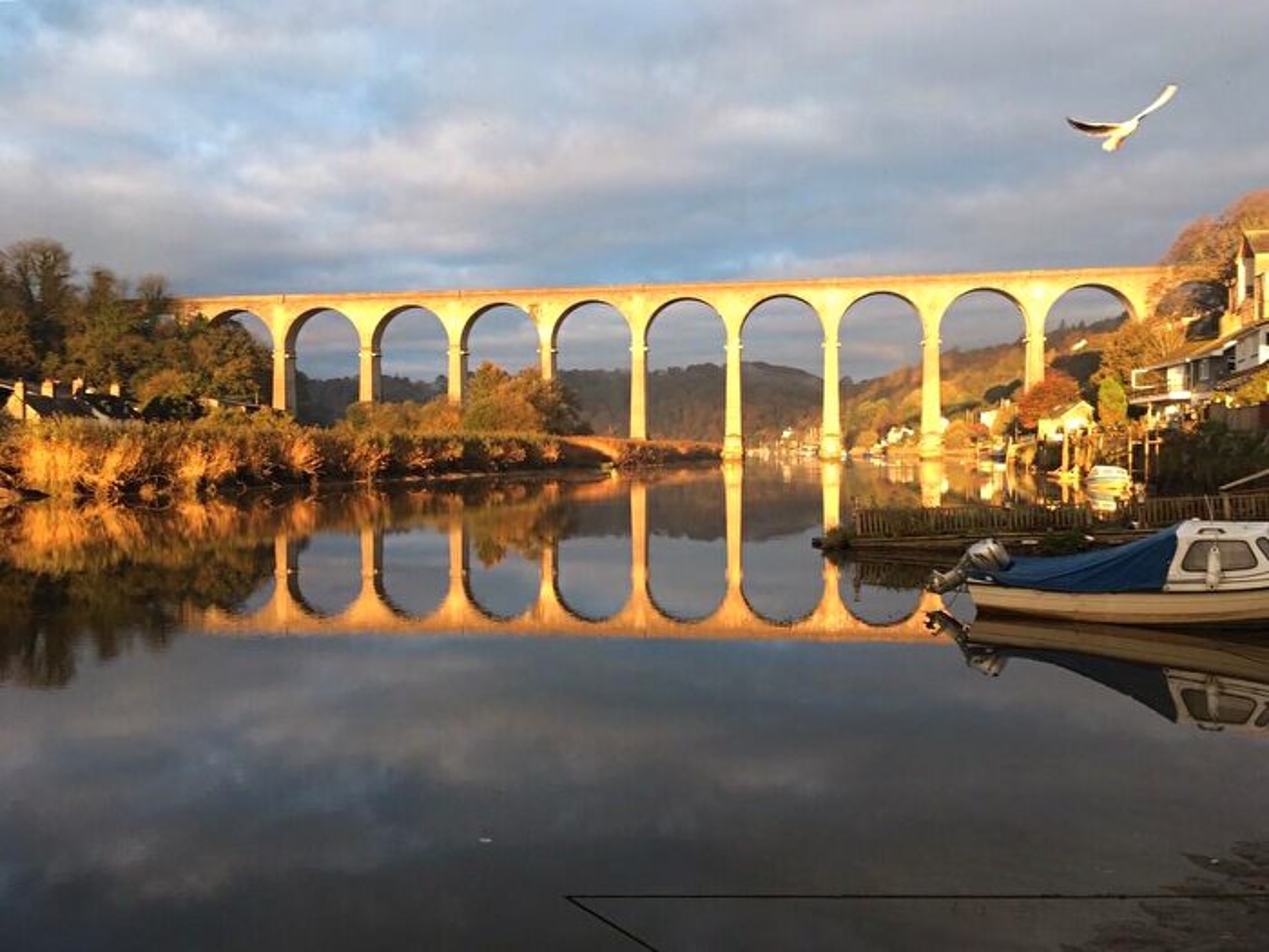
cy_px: 476
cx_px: 634
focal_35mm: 29
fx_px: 1063
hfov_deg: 61.7
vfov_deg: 48.2
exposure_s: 1/108
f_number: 2.2
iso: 25
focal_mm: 4.15
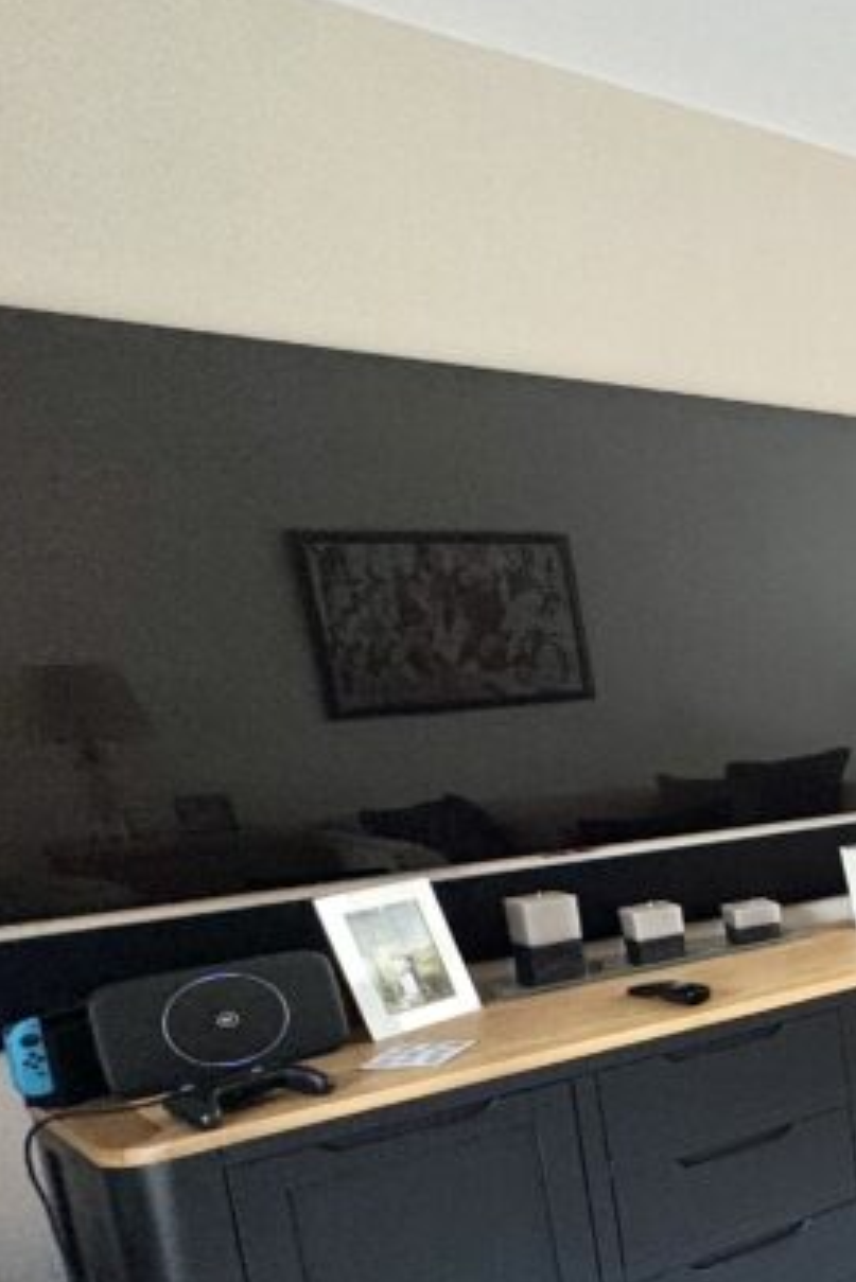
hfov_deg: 21.9
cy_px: 856
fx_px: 1318
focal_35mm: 37
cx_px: 1550
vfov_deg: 50.9
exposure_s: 1/100
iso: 80
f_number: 2.2
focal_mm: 2.22
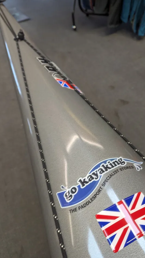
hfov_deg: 40.1
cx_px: 83
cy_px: 128
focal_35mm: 29
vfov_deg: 66.1
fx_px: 198
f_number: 1.85
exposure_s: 1/100
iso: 262
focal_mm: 6.81
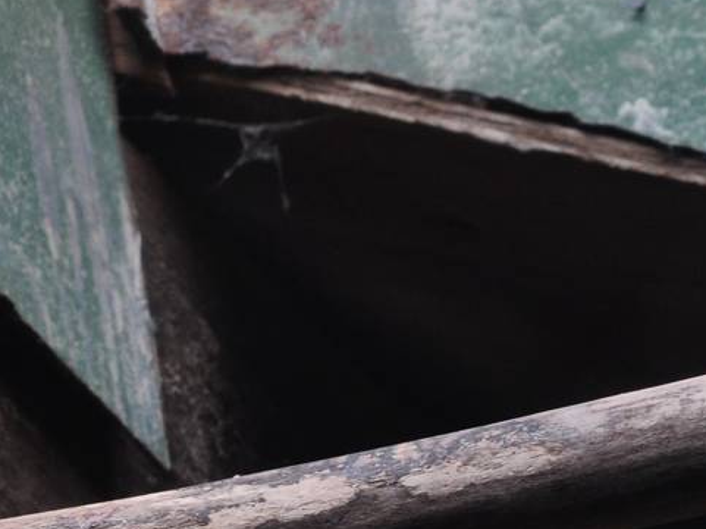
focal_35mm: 456
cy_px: 177
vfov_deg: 3.3
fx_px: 9285
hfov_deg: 4.3
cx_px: -283
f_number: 9
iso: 560
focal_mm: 95
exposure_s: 1/125
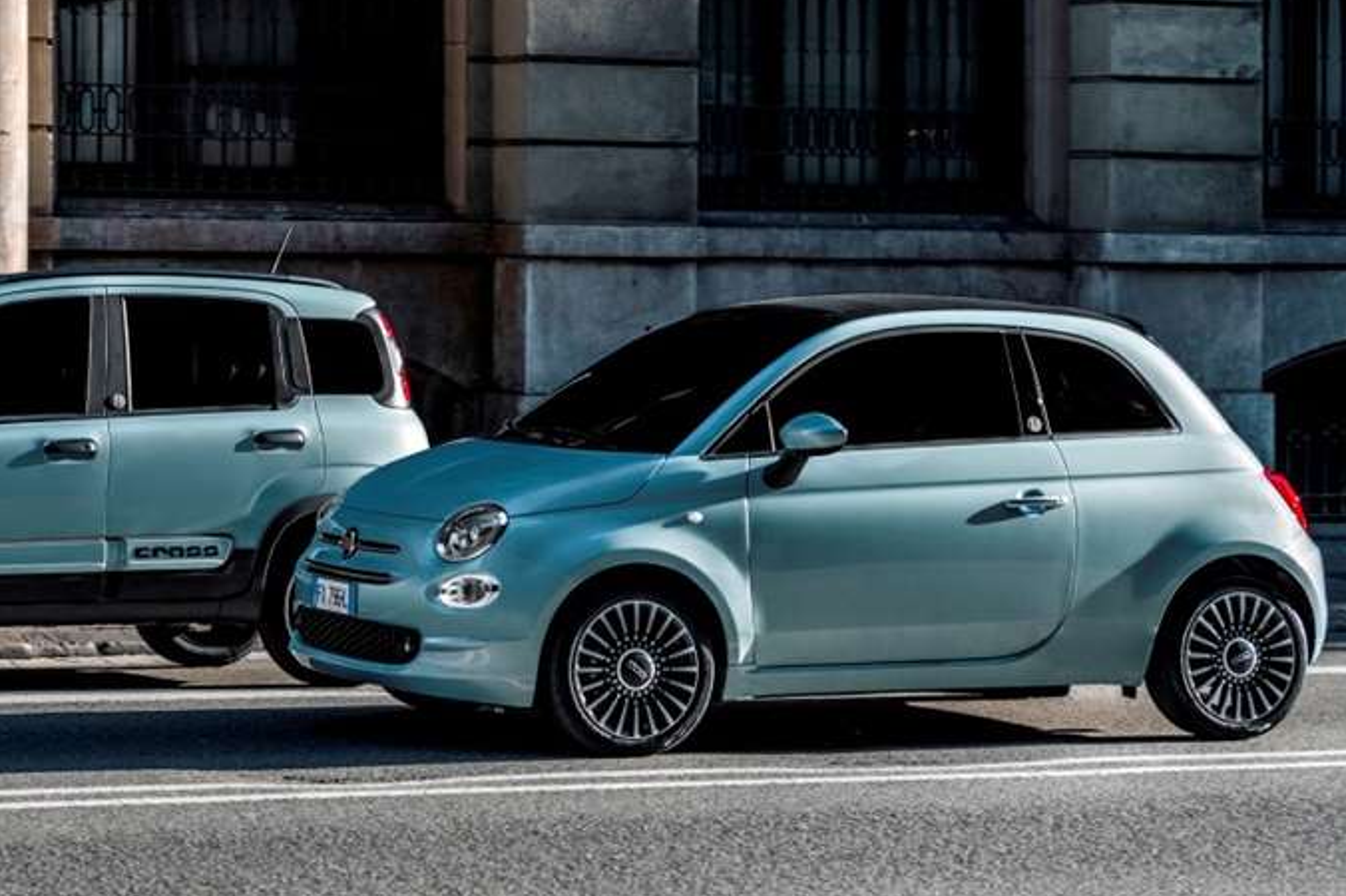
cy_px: 346
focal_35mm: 106
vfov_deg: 12.9
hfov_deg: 19.2
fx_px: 3961
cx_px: 378
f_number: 5.6
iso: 250
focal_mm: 70
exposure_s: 1/800
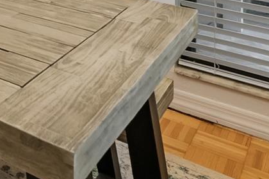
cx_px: -220
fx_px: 456
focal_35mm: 61
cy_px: -136
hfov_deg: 21.3
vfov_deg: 18.1
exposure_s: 1/20
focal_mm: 16
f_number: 8
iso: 1000
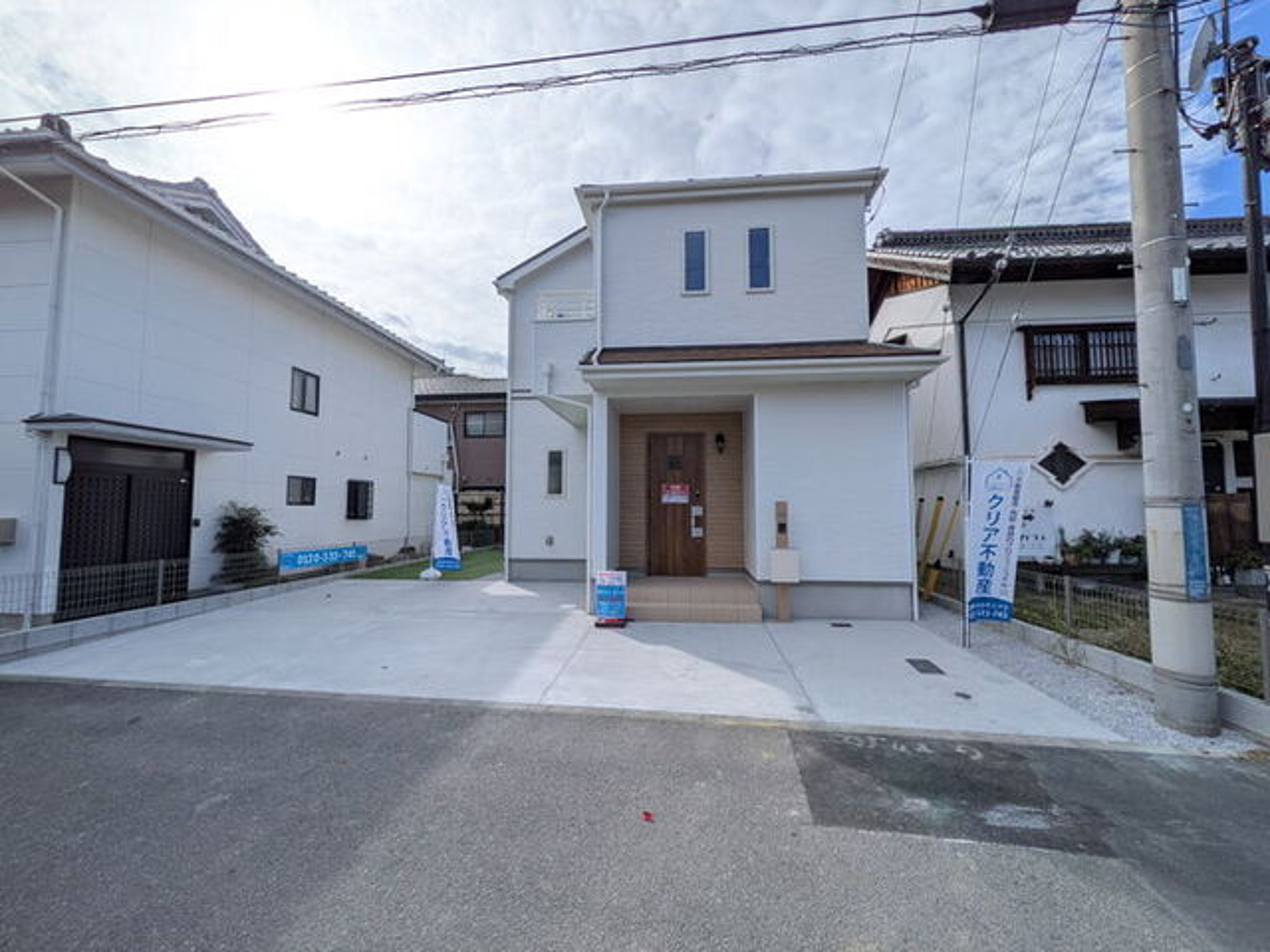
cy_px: 476
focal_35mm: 14
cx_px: 635
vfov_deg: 85.7
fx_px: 514
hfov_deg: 102.1
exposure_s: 1/2915
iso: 50
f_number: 2.2
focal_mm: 1.83
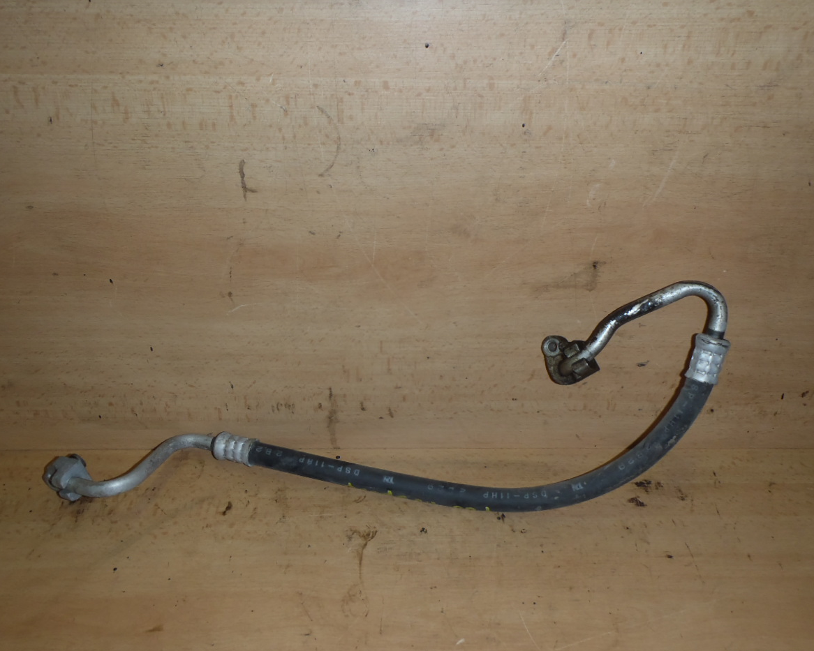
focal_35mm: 30
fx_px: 723
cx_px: 396
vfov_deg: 48.5
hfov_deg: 58.8
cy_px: 331
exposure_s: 1/30
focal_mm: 5
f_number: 3.9
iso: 100
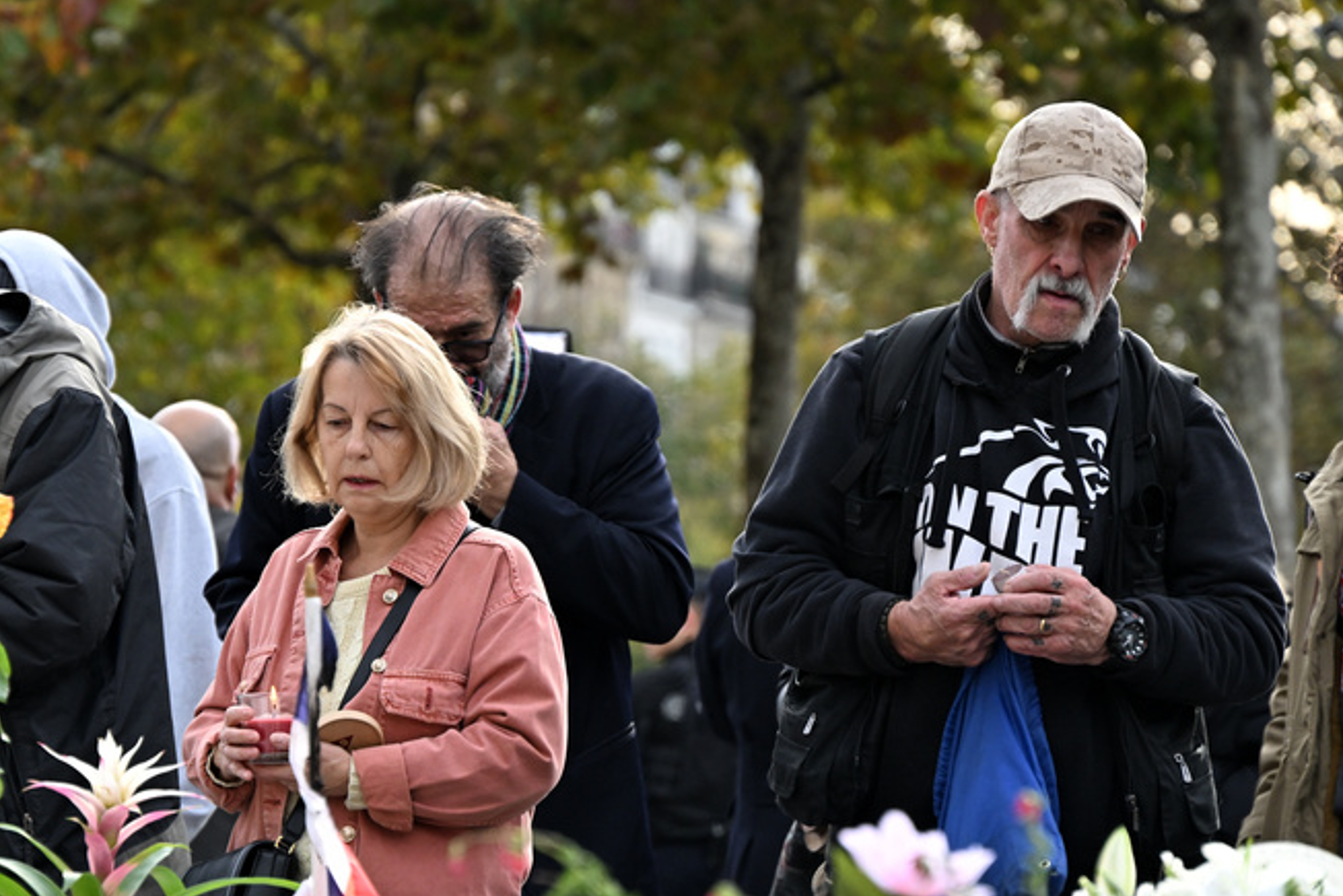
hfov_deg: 7.7
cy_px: 695
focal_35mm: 267
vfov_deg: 5.1
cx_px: 521
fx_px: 9962
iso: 1250
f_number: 6.3
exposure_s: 1/1000
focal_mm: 170
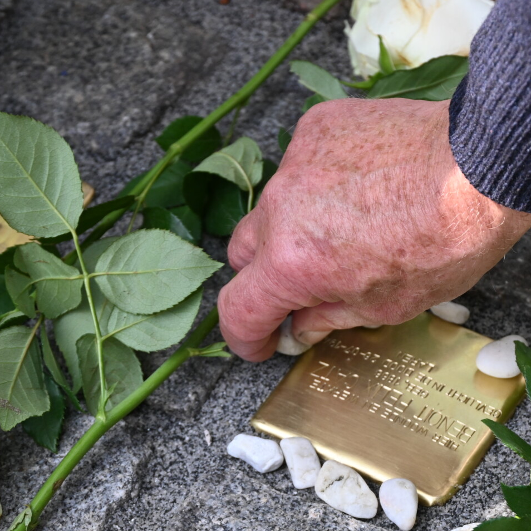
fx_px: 2673
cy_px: 321
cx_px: 255
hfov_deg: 11.3
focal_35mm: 154
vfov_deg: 11.3
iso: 400
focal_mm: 64
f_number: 5
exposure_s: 1/320
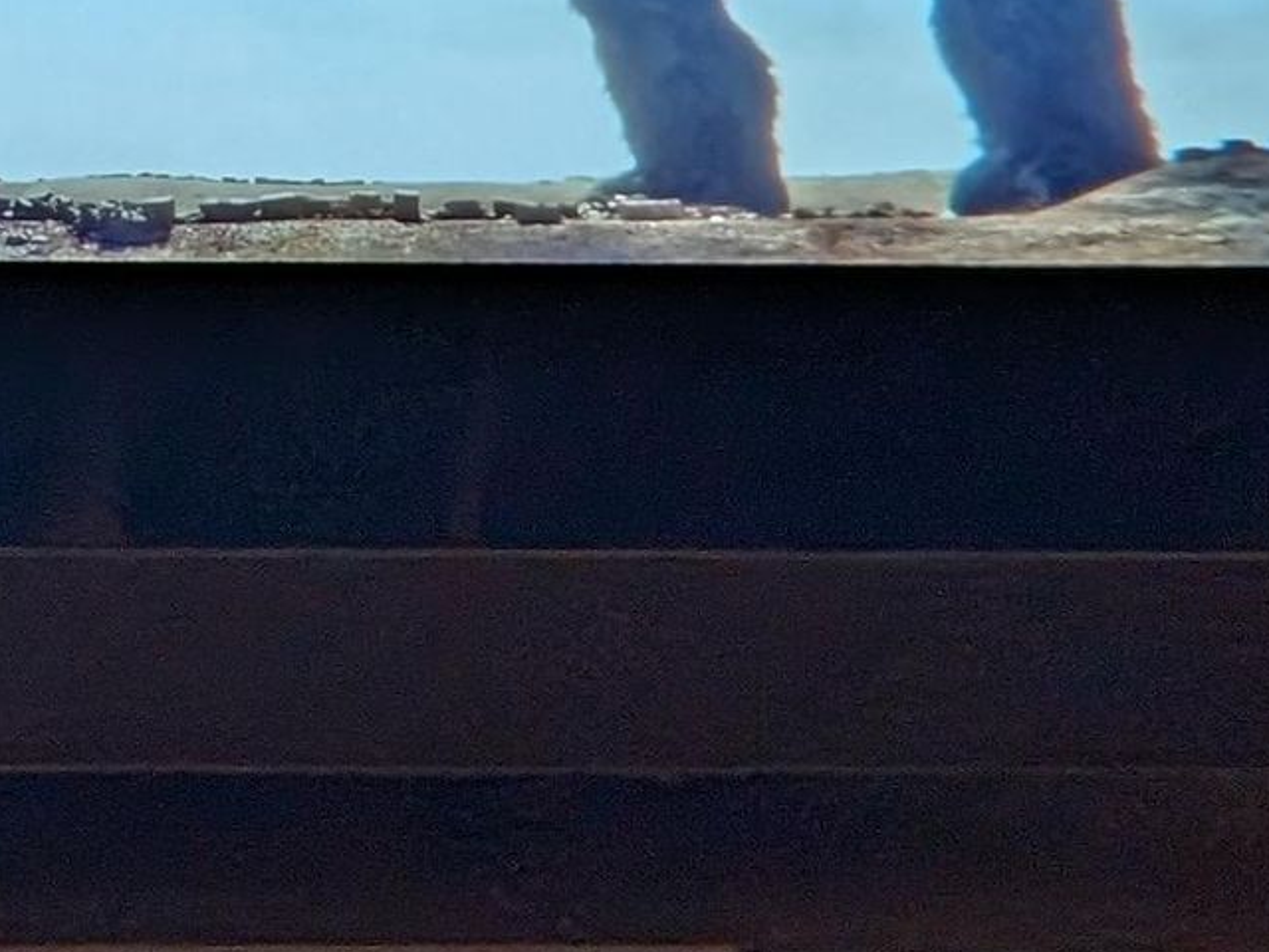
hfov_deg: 19.5
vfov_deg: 15.1
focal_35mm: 96
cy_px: -20
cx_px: -165
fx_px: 3519
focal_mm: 6.9
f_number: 1.68
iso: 216
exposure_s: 1/266
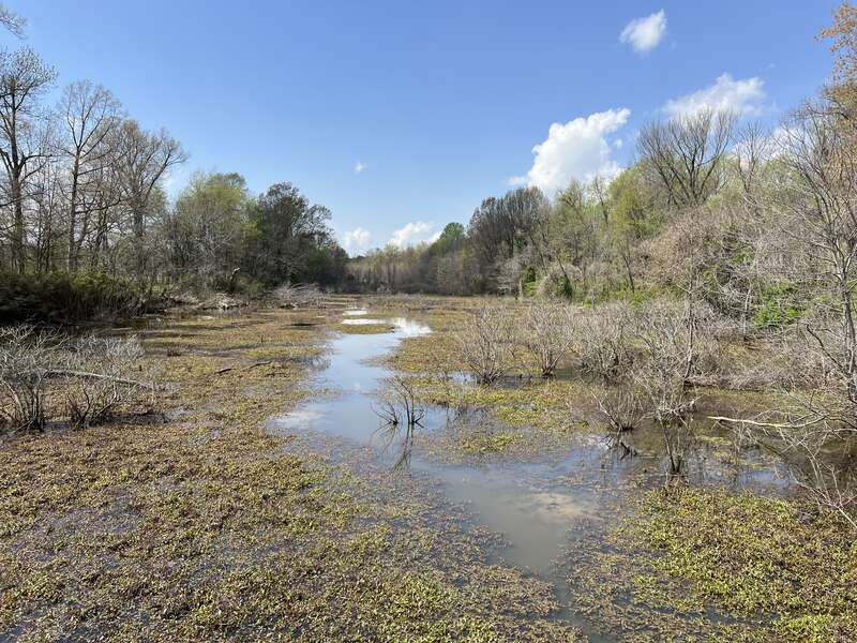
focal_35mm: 26
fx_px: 644
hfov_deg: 67.3
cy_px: 322
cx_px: 428
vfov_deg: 53.1
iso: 50
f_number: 1.5
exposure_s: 1/3356
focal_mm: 5.7
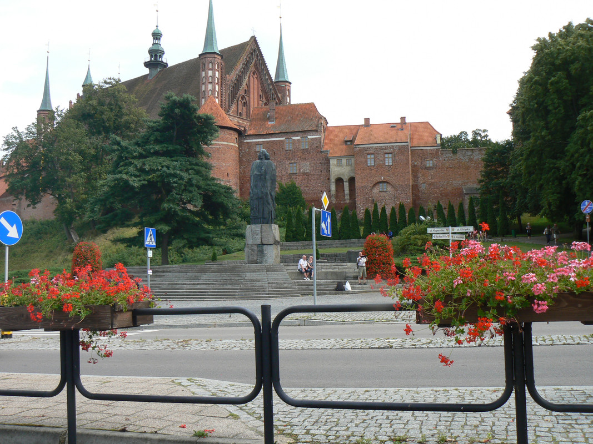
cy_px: 222
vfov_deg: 39.6
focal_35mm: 36
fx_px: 617
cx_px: 296
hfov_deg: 51.4
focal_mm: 6
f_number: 5.6
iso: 80
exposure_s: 1/320
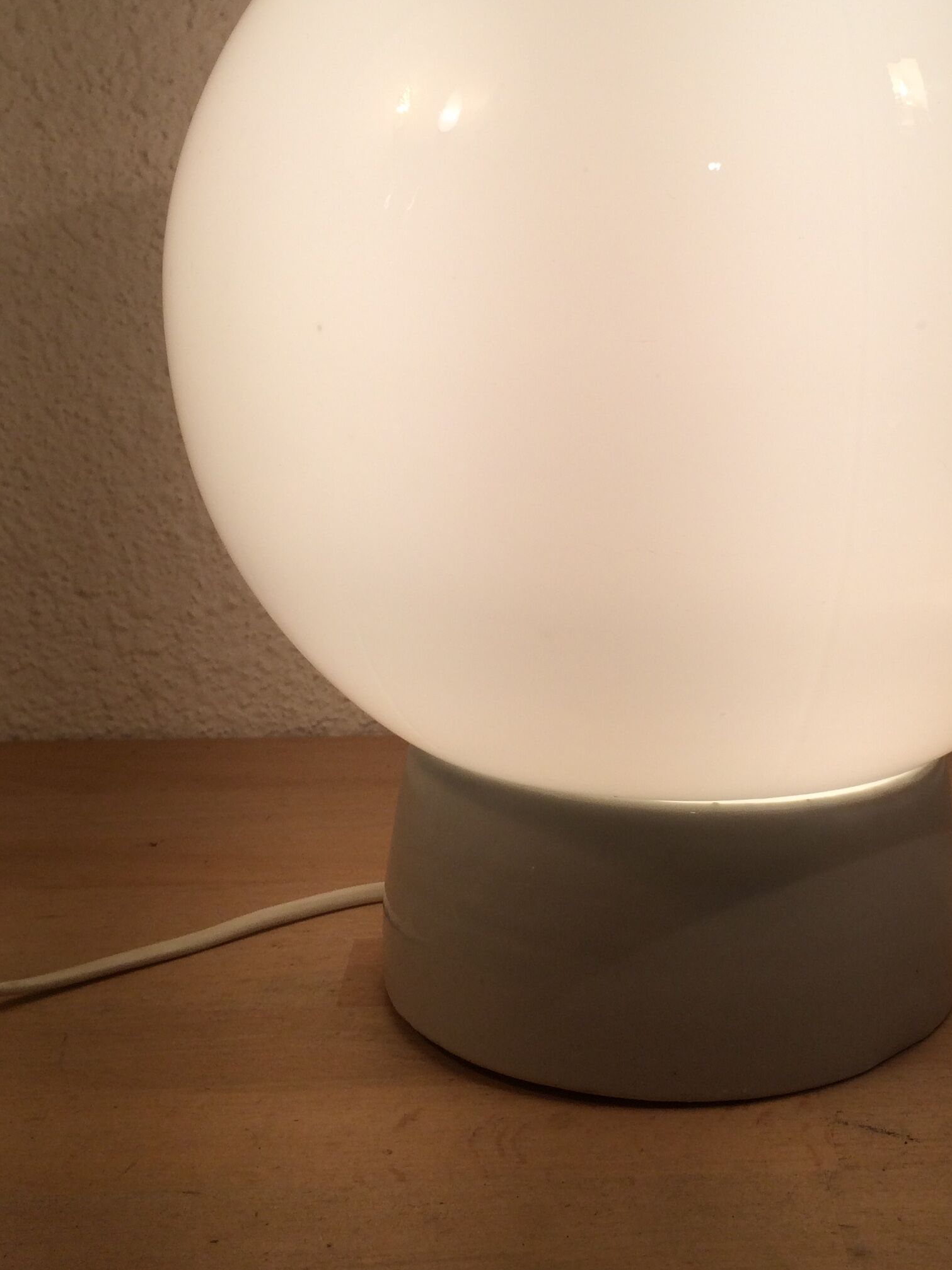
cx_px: 680
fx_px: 1724
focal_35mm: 47
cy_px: 452
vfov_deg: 40.1
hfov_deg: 30.5
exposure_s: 1/219
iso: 32
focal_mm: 4.15
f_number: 2.2
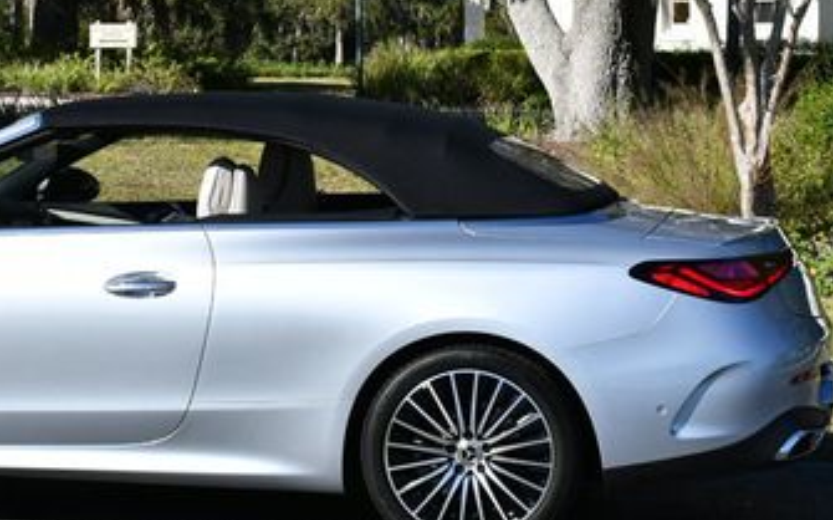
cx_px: 139
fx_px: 2564
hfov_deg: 18.2
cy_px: 117
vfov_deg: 11.5
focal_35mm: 113
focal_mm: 29
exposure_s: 1/320
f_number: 9
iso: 100
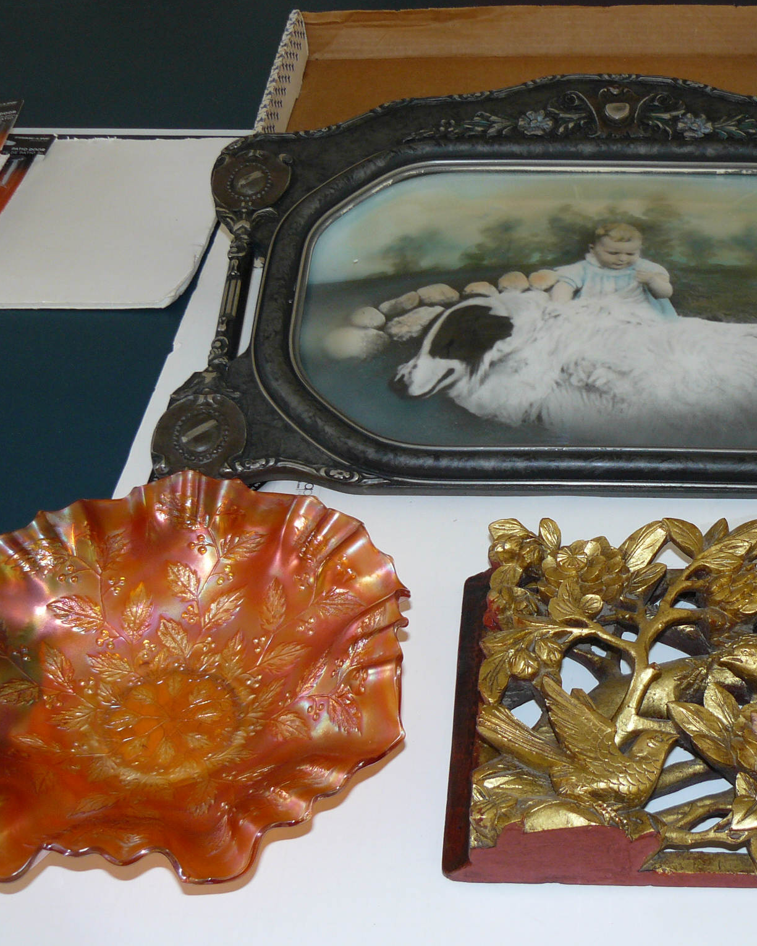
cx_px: 569
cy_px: 473
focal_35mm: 47
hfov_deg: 31.5
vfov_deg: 39.5
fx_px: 1316
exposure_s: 1/30
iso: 100
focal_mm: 6
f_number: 2.8
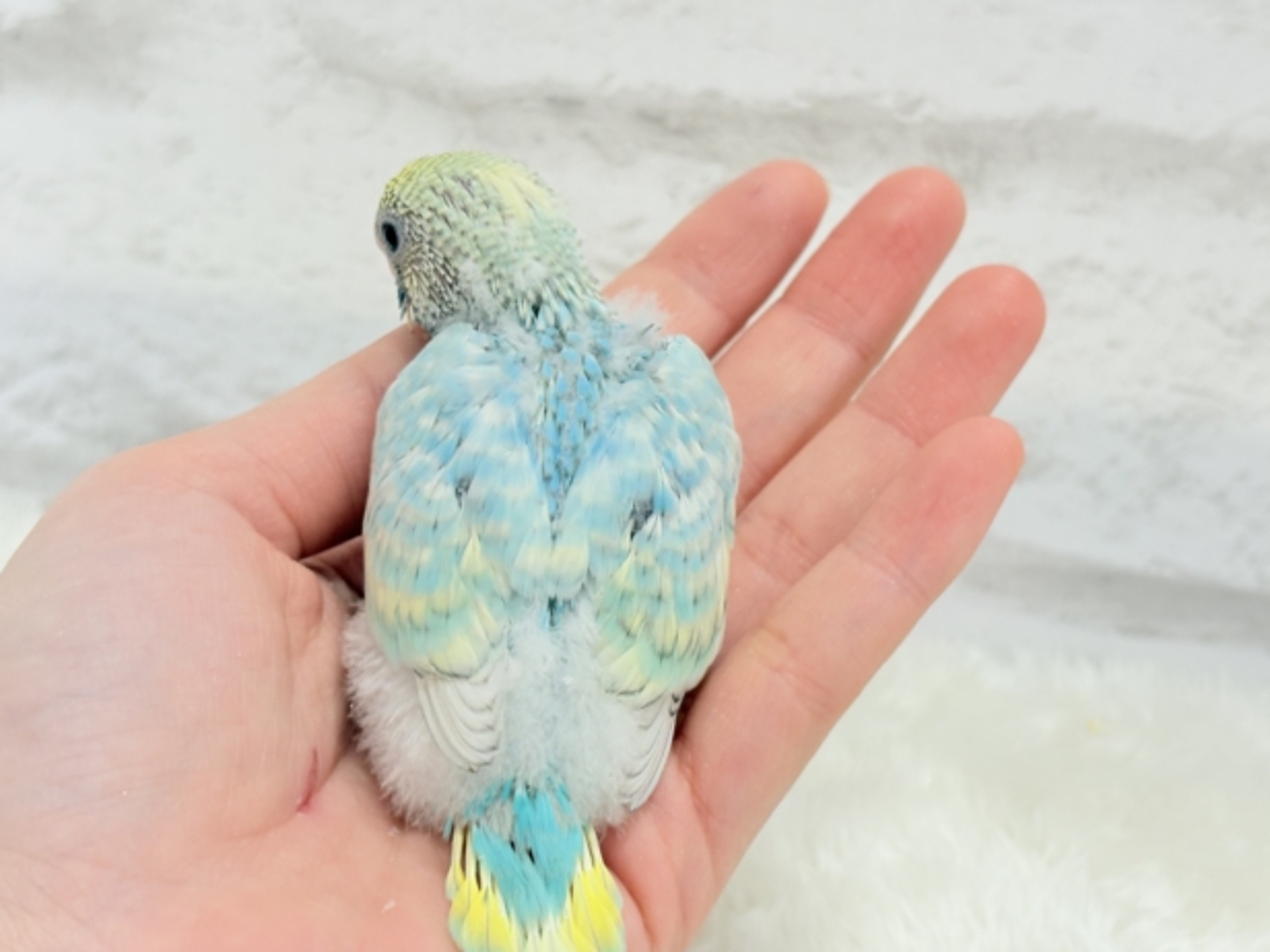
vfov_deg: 27.0
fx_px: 1981
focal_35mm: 54
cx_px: 639
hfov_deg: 35.5
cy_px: 480
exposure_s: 1/100
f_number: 1.6
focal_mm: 5.96
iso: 80
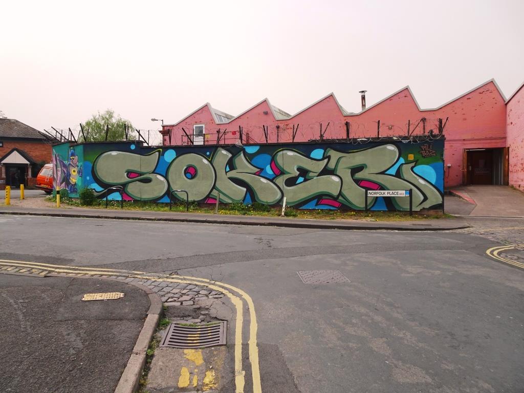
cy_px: 196
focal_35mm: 24
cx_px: 262
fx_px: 363
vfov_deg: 56.8
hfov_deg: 71.6
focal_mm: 4.1
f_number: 3.5
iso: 80
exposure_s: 1/800
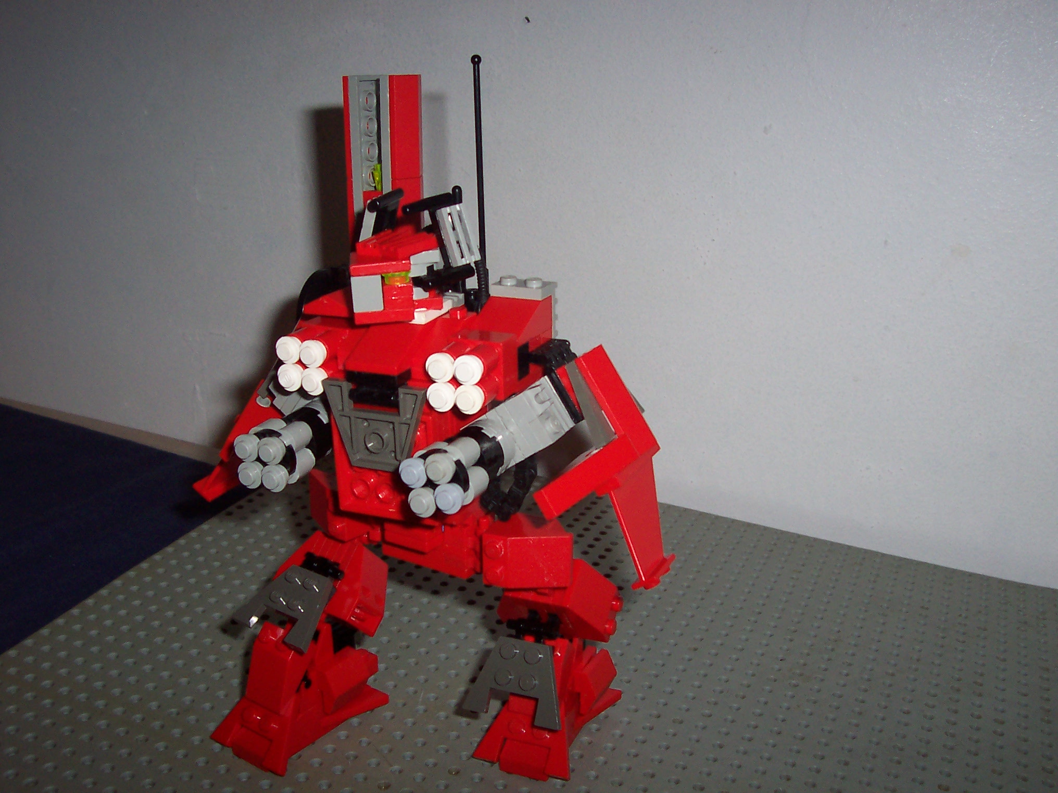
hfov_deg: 50.1
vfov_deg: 38.7
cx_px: 529
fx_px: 1131
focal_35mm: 37
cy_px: 396
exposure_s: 1/60
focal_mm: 5.6
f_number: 2.8
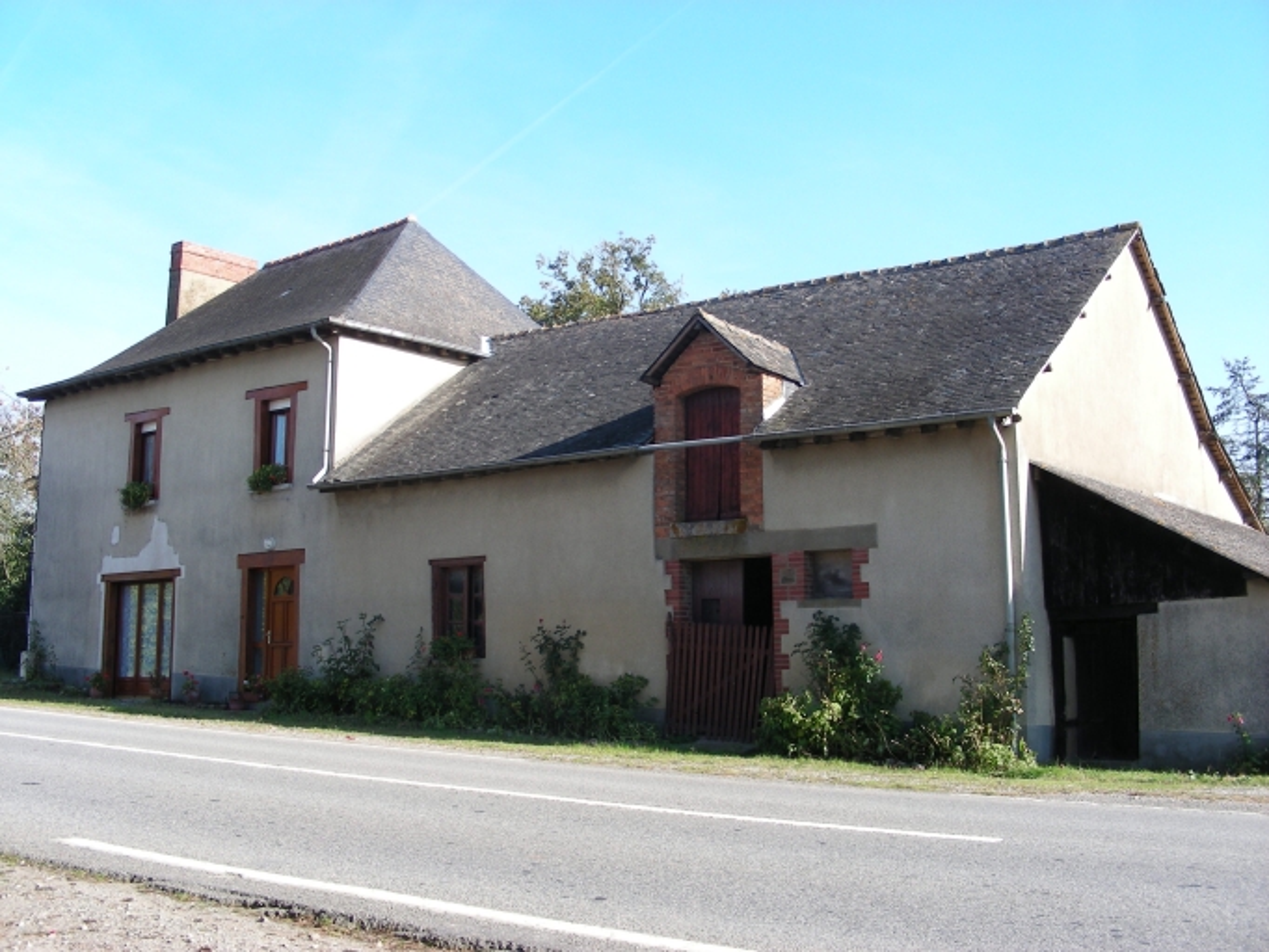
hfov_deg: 45.8
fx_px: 1504
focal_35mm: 41
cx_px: 634
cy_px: 476
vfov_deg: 35.2
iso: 50
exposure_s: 1/184
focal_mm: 6.8
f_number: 4
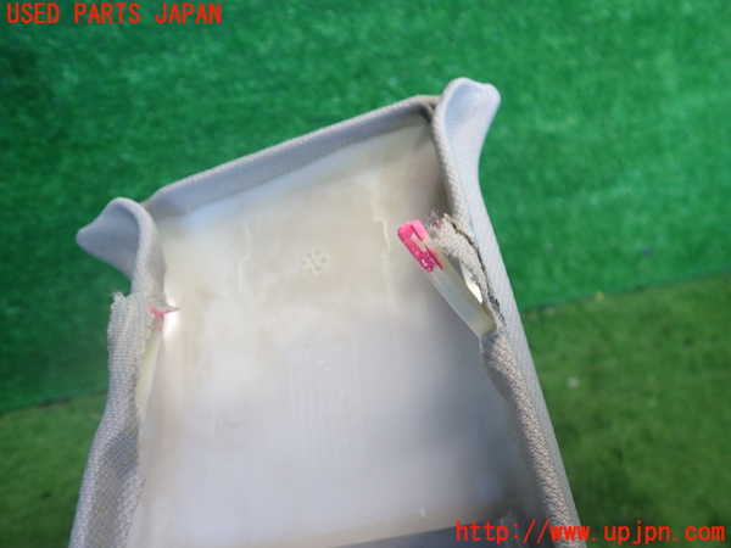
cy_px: 274
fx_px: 634
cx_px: 366
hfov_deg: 60.0
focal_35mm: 30
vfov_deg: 46.8
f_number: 2.3
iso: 200
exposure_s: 1/50
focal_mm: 5.4
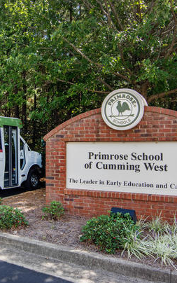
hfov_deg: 31.5
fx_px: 307
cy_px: 140
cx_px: 39
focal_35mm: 40
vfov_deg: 49.5
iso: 320
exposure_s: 1/200
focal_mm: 17
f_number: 9
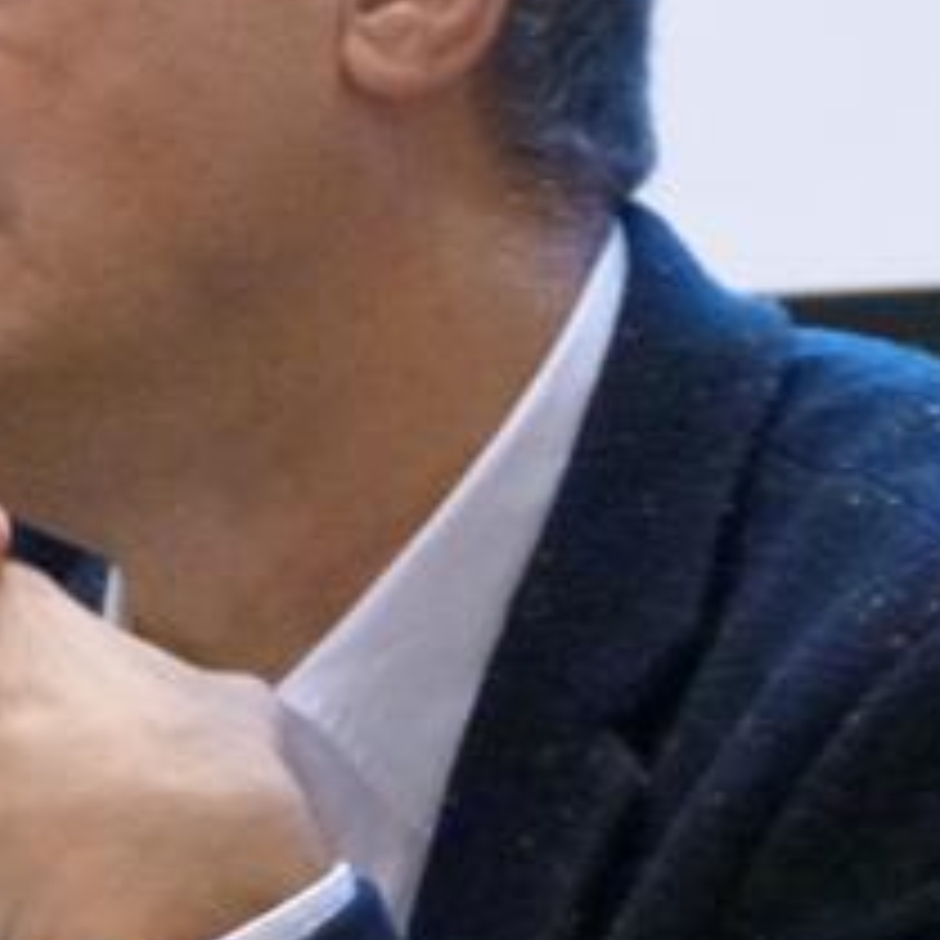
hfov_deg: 2.8
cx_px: 103
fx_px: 19140
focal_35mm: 623
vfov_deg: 2.8
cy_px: 576
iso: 1250
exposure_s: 1/10
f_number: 3.9
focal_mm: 41.4
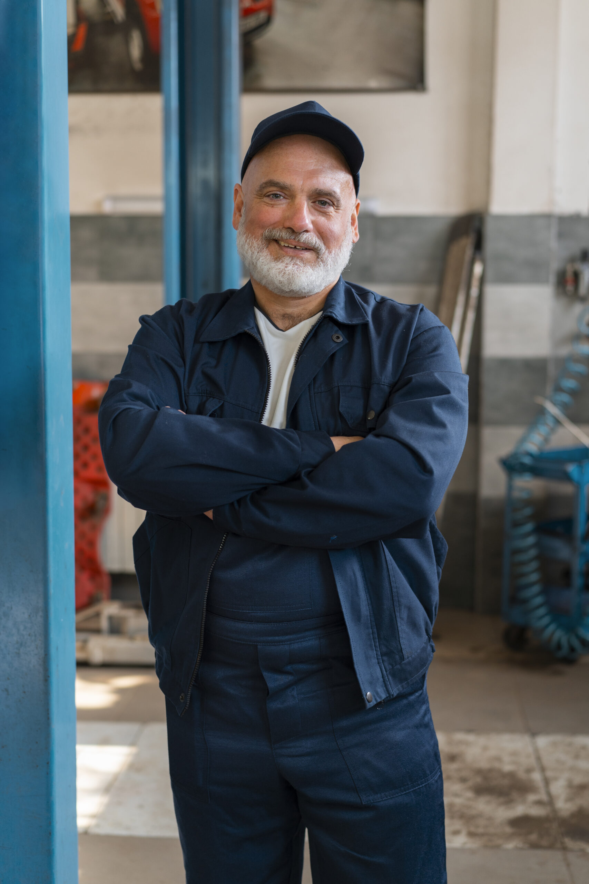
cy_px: 442
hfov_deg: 24.6
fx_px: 1350
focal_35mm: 55
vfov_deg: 36.2
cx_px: 294
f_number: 2.8
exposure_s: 1/160
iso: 400
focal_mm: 55
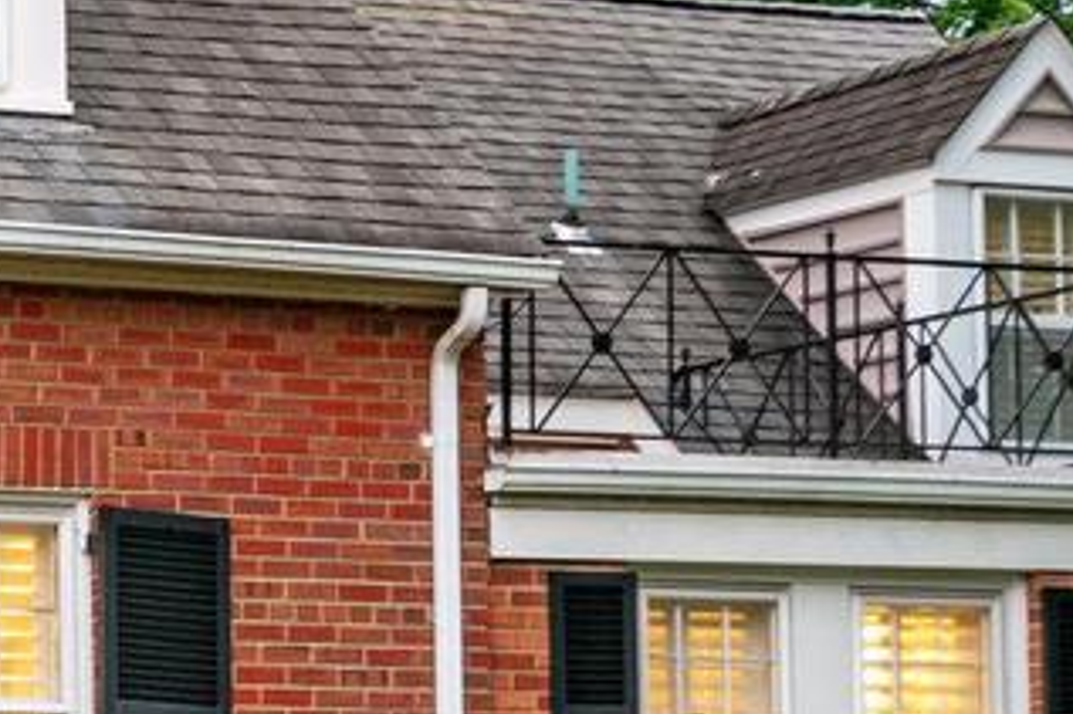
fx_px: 4468
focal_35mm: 150
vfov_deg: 9.1
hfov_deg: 12.9
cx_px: -569
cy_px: 460
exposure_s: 1/2
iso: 250
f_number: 8
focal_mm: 33
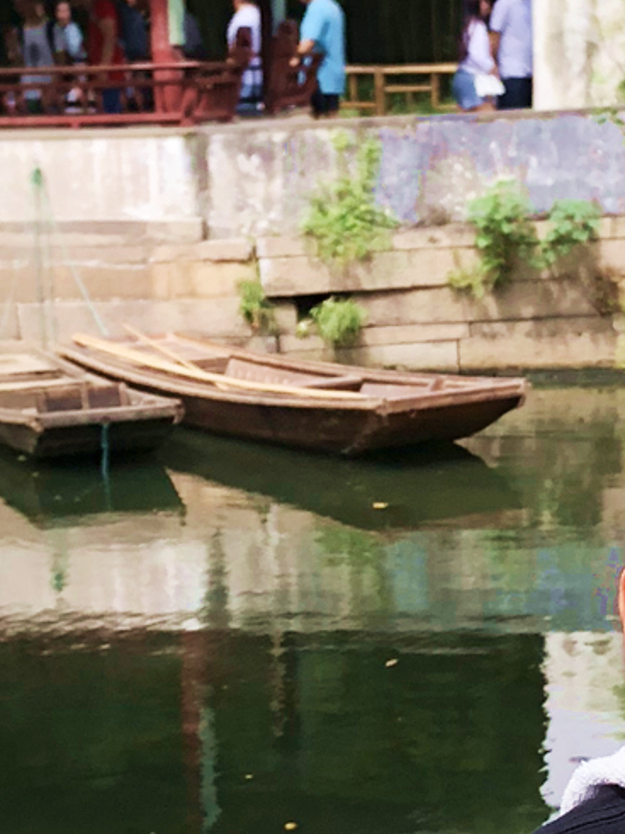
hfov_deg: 13.0
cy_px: 520
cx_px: 396
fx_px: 2746
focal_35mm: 114
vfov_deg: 17.2
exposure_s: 1/338
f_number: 1.8
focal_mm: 3.99
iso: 20
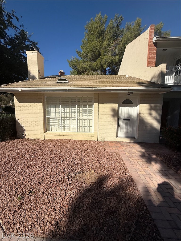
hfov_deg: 85.7
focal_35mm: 14
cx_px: 90
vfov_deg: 102.1
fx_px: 98
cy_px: 120
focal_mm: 2.22
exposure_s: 1/5155
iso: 50
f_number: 2.2
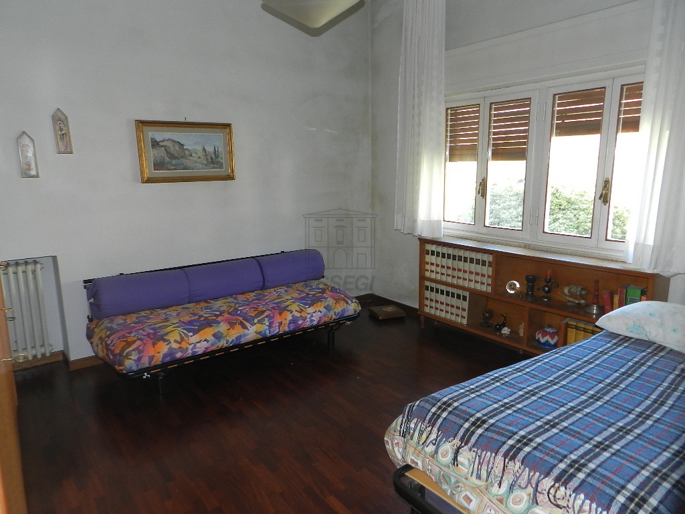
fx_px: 455
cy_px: 257
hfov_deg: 73.9
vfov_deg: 58.9
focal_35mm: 23
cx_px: 342
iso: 200
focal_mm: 4
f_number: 3.4
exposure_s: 1/30
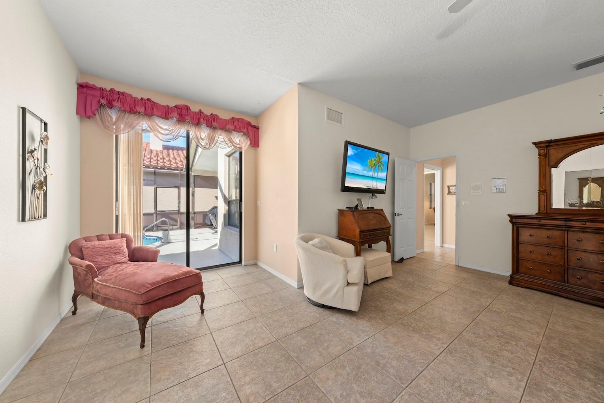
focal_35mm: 13
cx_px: 302
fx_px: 218
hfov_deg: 108.3
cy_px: 202
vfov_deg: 85.5
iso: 400
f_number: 11
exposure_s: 1/3
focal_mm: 13
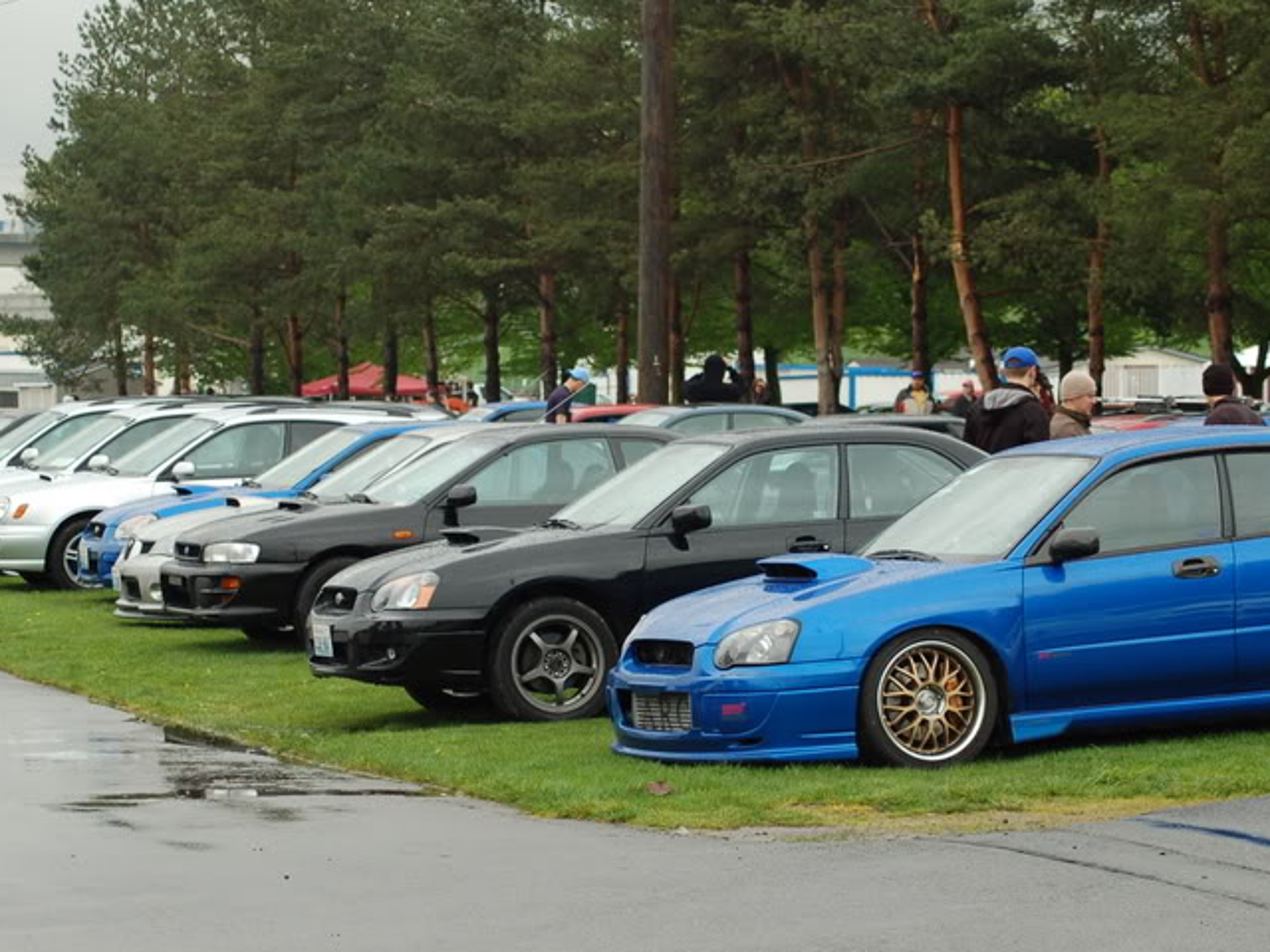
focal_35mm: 126
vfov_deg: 11.8
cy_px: 494
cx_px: 627
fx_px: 4623
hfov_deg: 15.6
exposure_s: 1/500
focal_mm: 70
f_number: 5.6
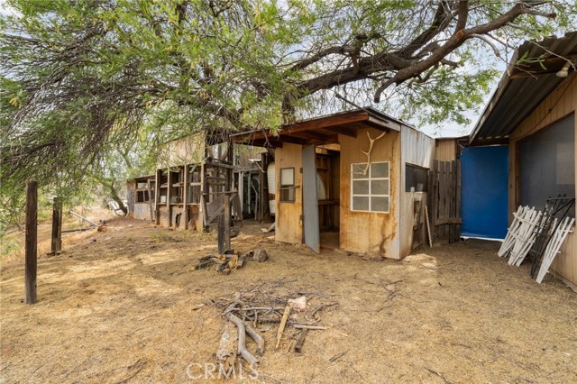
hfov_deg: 96.8
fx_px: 256
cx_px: 288
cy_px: 192
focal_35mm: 16
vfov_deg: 73.7
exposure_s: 1/20
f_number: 7.1
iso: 400
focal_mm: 16
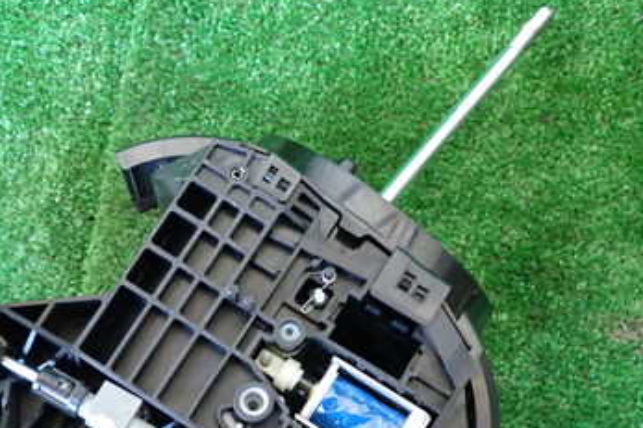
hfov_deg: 36.1
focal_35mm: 54
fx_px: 964
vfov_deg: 24.5
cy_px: 361
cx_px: 167
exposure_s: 1/30
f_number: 2.3
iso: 500
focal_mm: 5.4
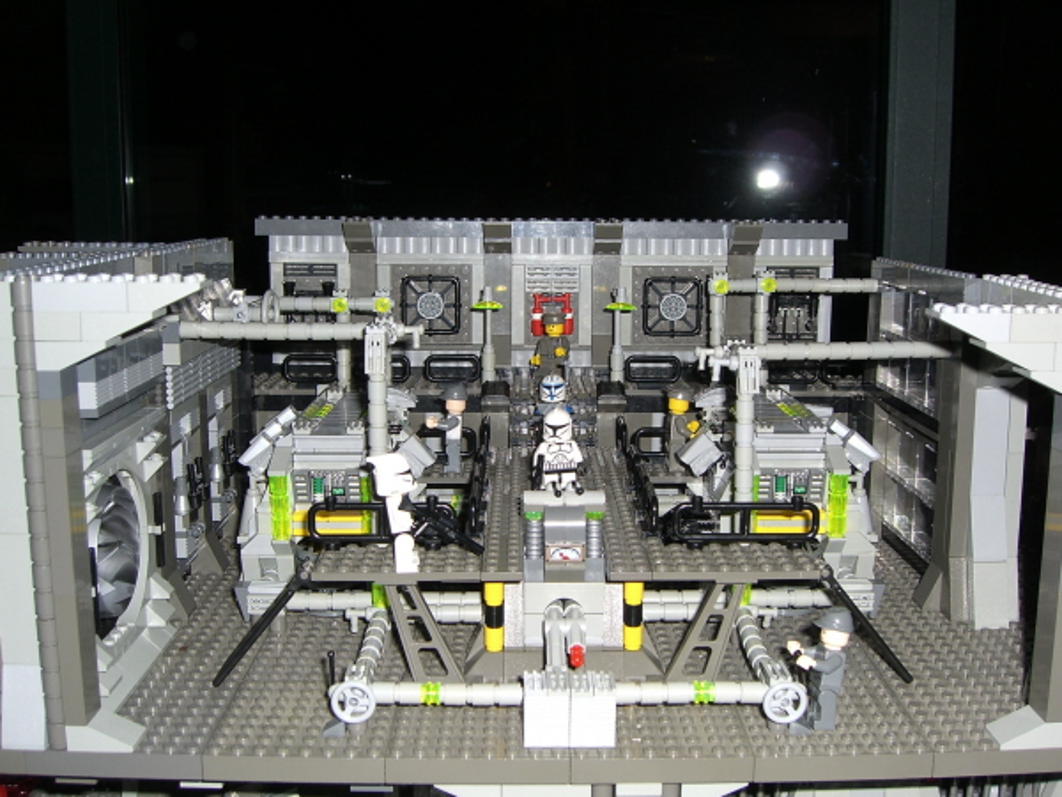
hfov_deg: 49.0
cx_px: 531
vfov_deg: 37.7
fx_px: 1166
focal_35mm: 38
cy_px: 398
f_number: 4
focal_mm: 7.9
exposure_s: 1/60
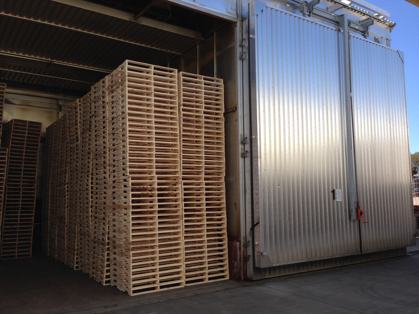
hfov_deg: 55.4
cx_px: 210
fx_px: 399
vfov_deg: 42.9
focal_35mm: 33
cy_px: 157
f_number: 2.4
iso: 50
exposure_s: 1/821
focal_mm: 4.12
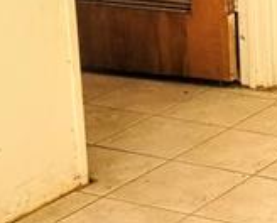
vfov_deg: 10.0
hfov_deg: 11.8
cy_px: -44
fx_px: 1249
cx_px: 476
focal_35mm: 152
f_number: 1.8
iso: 125
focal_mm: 7
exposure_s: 1/59
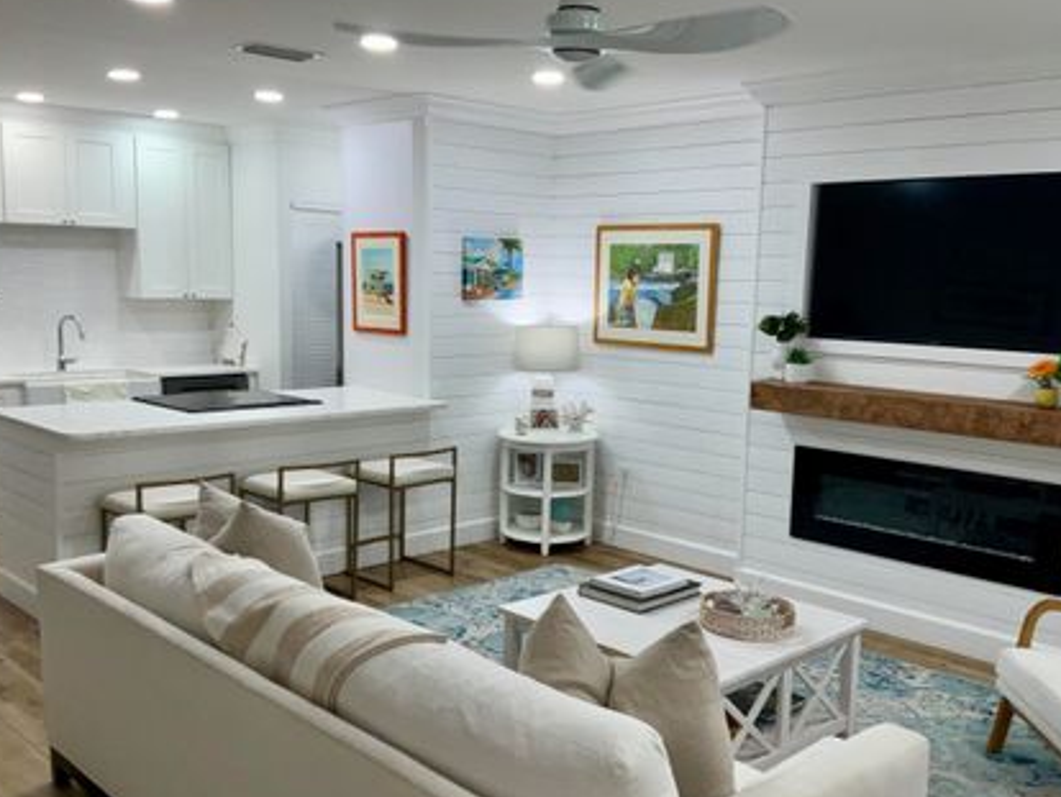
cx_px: 520
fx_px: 1073
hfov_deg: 52.6
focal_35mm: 35
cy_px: 442
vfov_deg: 40.7
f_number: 1.8
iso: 16
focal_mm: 3
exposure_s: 1/68
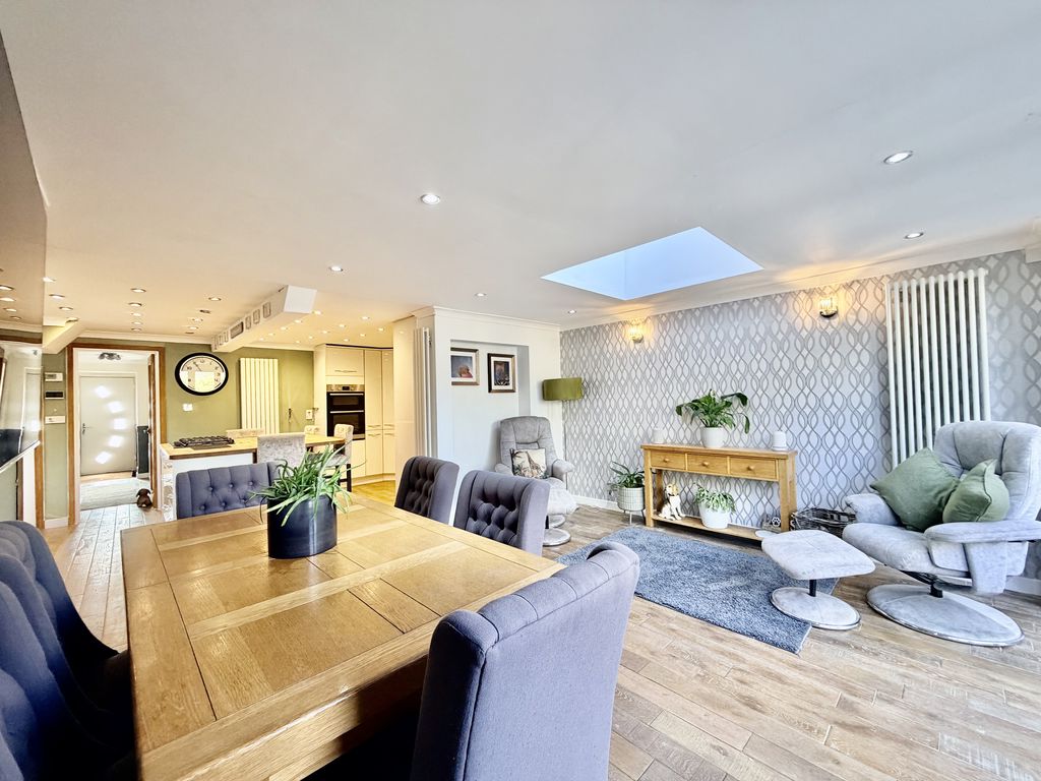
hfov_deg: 102.1
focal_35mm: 14
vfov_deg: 85.7
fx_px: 421
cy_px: 390
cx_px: 520
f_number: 2.2
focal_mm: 2.22
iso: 200
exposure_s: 1/100
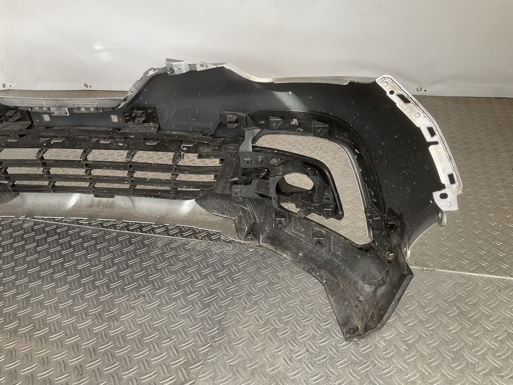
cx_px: 256
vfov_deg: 48.2
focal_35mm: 29
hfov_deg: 61.7
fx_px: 430
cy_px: 192
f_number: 1.8
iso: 40
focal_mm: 3
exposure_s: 1/100
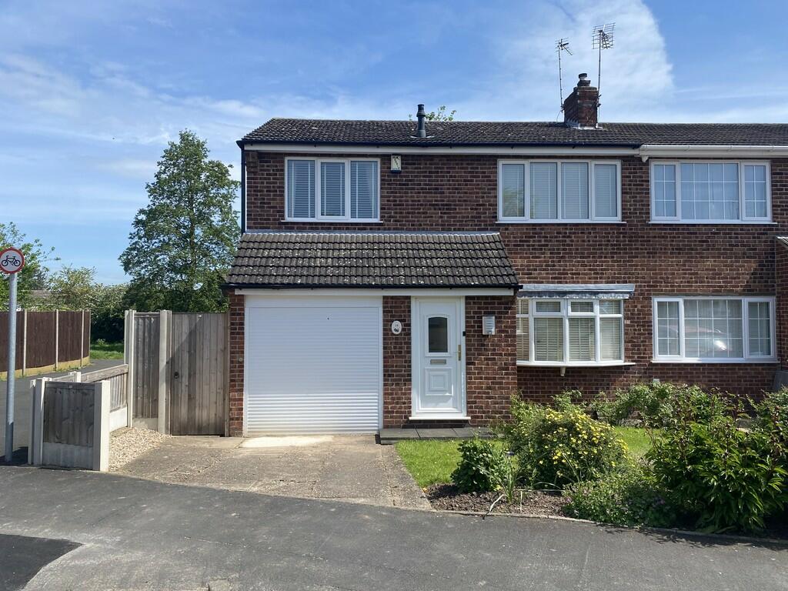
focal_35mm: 26
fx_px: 592
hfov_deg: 67.3
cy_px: 296
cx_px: 394
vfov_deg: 53.1
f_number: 1.8
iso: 32
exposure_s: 1/2358
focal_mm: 4.25
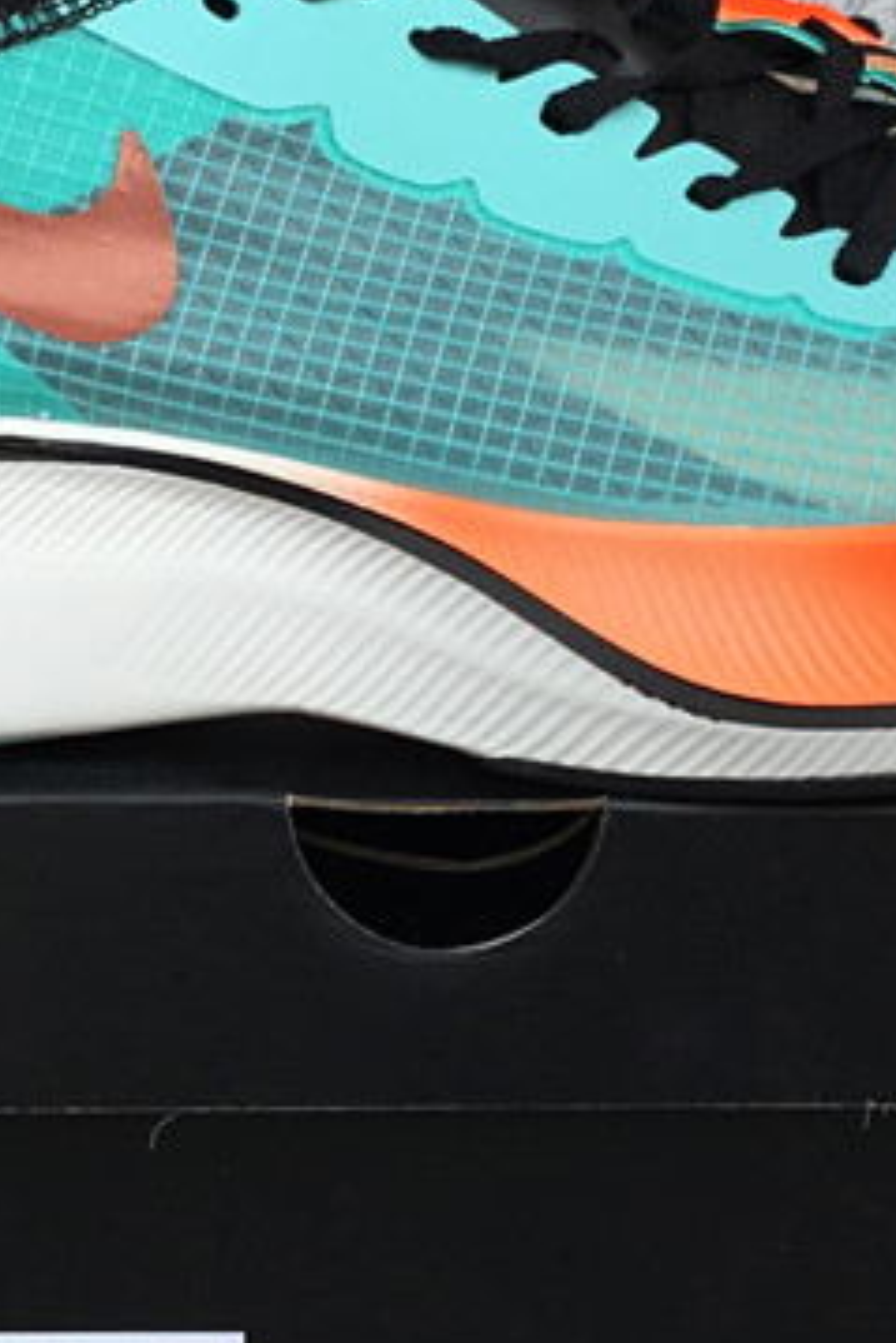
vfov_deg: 25.0
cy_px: 497
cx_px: 457
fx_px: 3021
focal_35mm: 81
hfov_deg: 16.9
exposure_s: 1/330
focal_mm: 3.3
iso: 25
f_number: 2.4
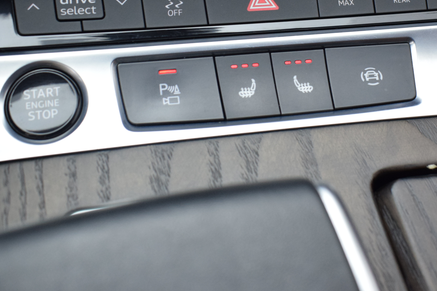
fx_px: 668
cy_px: 69
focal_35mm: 55
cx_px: 256
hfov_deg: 36.1
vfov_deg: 24.3
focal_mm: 22
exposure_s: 1/80
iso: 1000
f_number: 5.6
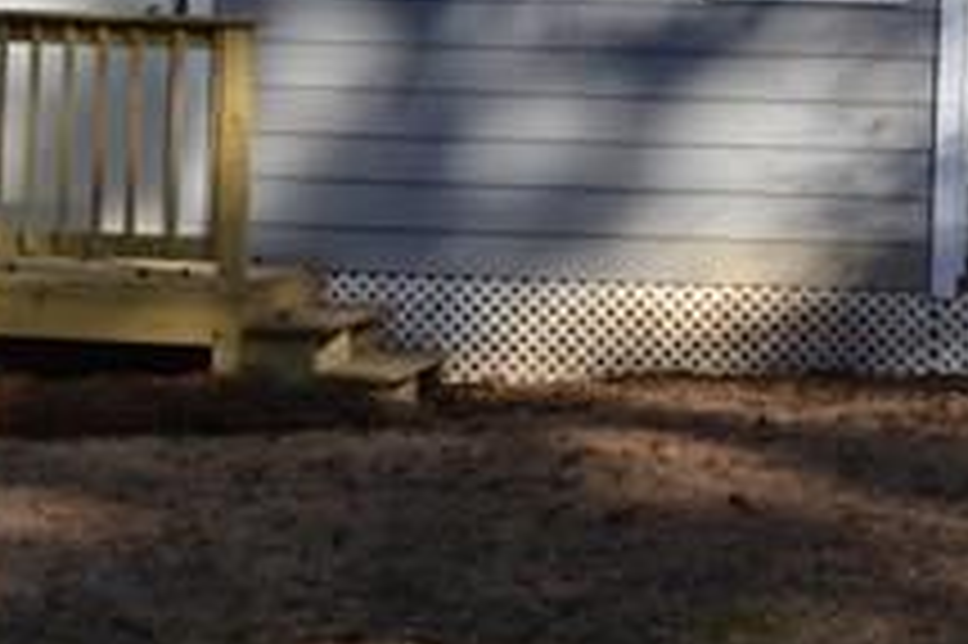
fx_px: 3358
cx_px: 729
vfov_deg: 10.7
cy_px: -151
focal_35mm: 125
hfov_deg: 16.3
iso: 100
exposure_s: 1/200
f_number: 7.1
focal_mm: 28
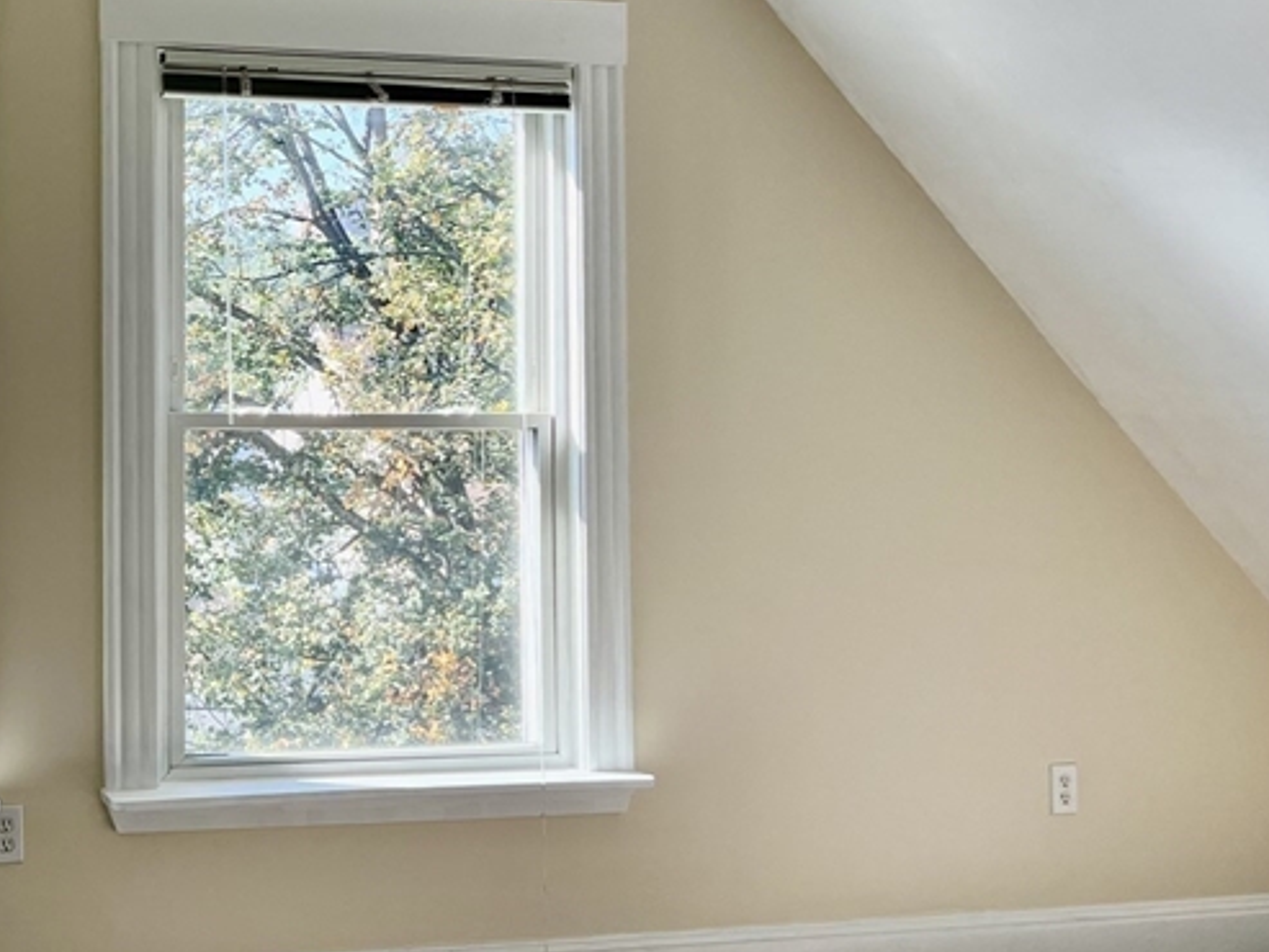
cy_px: 340
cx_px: 113
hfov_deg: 33.5
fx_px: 1980
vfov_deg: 26.9
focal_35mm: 54
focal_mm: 5.7
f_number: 1.5
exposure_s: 1/354
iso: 50
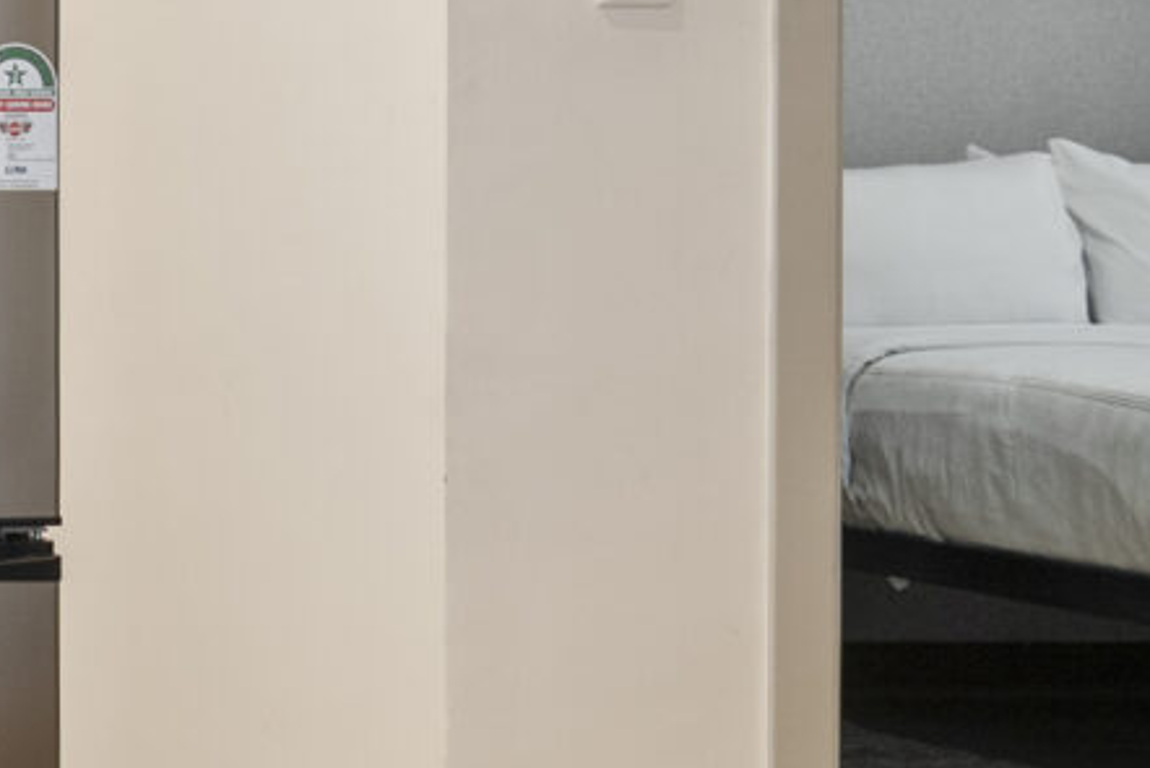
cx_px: -1759
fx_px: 3515
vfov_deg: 12.4
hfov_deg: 13.0
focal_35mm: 110
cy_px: 160
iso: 200
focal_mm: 19
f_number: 7.1
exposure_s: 1/4
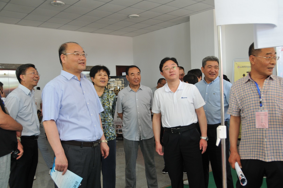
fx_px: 283
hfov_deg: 53.2
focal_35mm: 36
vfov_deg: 36.8
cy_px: 94
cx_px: 142
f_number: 4
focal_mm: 24
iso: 400
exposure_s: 1/60
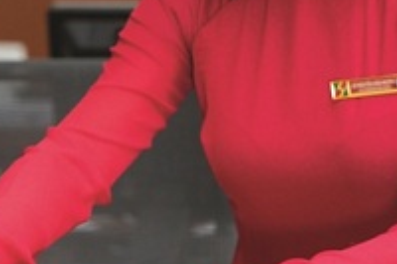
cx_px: -30
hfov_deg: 7.5
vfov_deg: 5.0
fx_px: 2997
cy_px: 77
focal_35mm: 272
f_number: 4
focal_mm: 85
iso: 200
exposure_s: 1/160
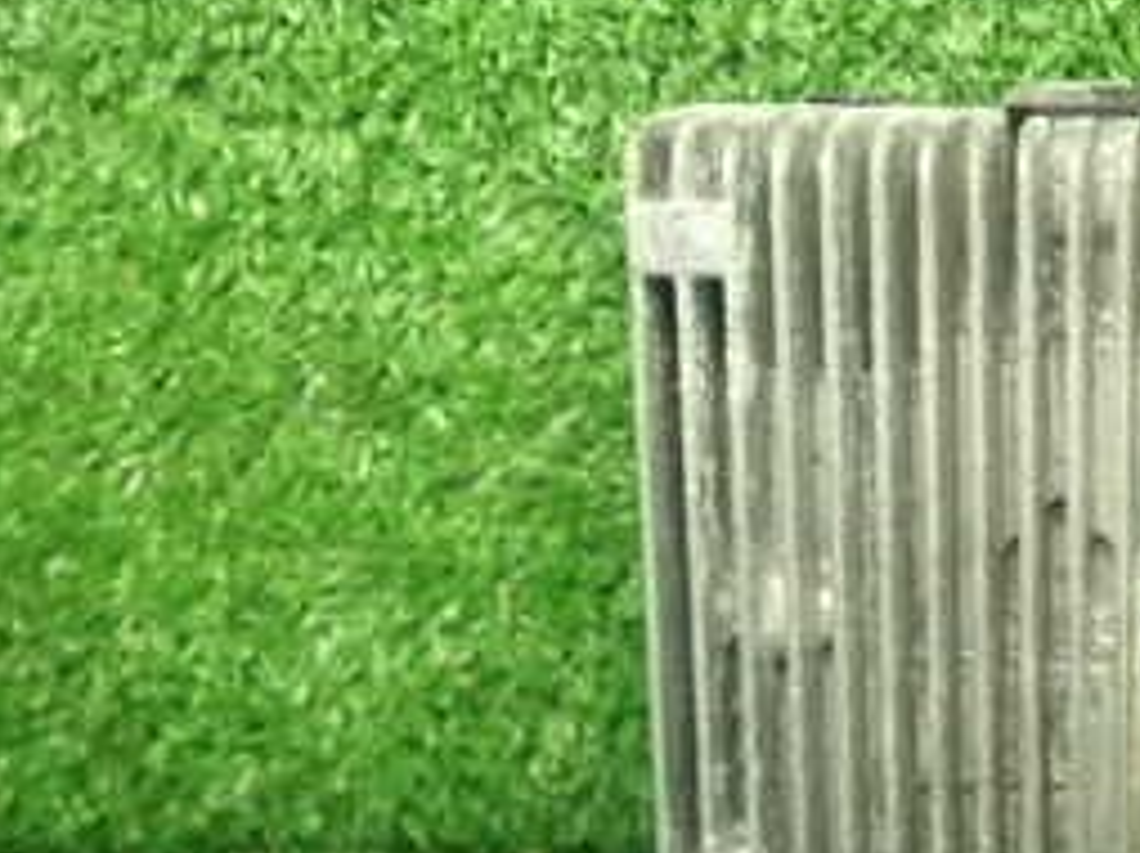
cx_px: 1180
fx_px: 2336
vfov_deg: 20.5
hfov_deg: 25.8
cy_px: 655
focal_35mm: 71
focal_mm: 5.4
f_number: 2.3
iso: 320
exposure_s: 1/30
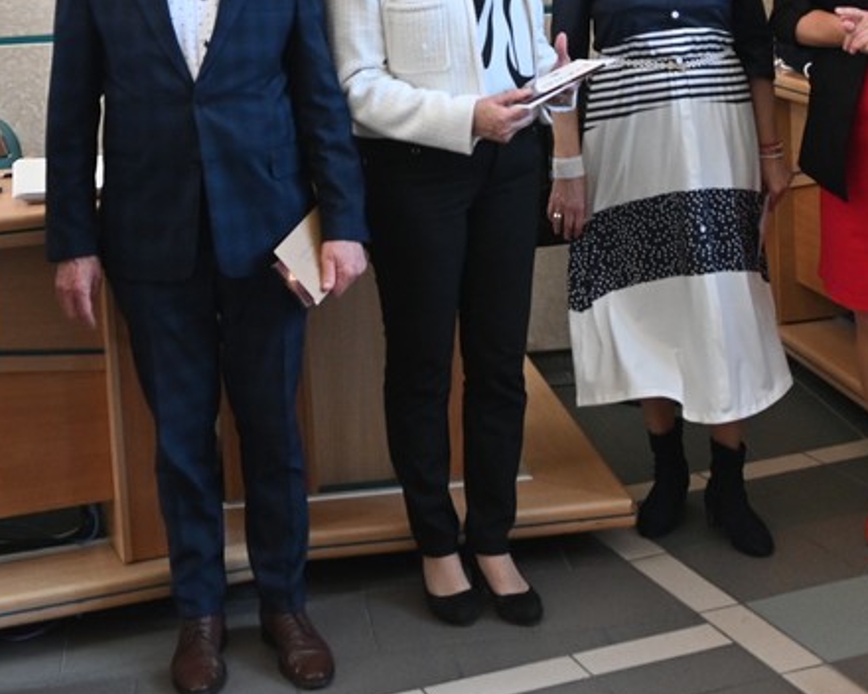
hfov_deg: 29.0
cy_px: -69
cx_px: 438
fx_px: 1677
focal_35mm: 65
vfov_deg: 22.1
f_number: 4
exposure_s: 1/100
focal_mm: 17
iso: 1000
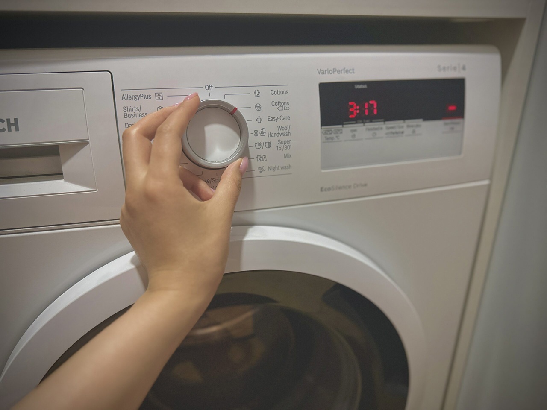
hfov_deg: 71.6
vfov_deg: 56.8
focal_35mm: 24
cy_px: 205
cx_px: 274
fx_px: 379
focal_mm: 6.86
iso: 320
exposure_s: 1/60
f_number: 1.78
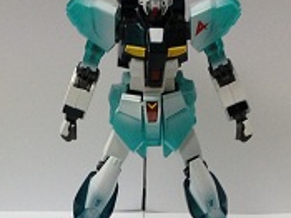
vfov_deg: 11.5
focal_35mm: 123
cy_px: 329
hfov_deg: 16.0
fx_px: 1033
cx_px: 121
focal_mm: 4.13
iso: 64
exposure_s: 1/60
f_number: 2.4
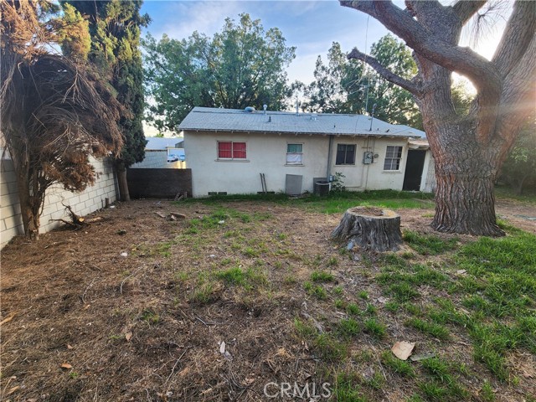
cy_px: 201
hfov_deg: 106.2
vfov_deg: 89.9
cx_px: 268
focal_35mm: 13
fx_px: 201
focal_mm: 2.2
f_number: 2.2
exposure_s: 1/120
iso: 80
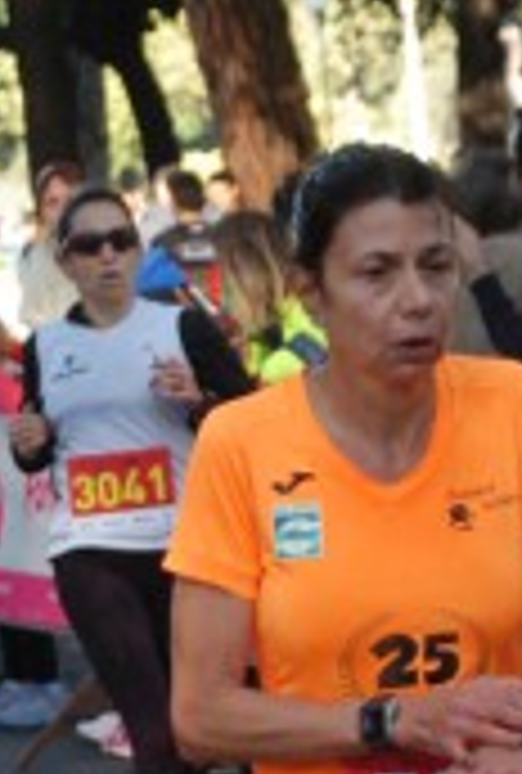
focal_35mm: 272
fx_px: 5869
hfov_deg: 5.1
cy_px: 801
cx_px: 407
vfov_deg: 7.5
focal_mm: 52
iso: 1000
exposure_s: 1/400
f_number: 5
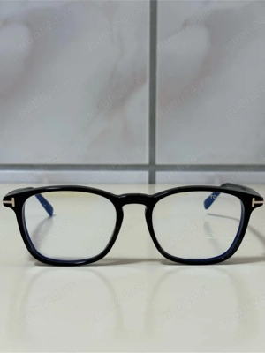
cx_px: 132
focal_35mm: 48
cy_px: 176
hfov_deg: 30.3
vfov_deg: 39.7
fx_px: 490
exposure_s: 1/121
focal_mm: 6.76
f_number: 1.78
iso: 64
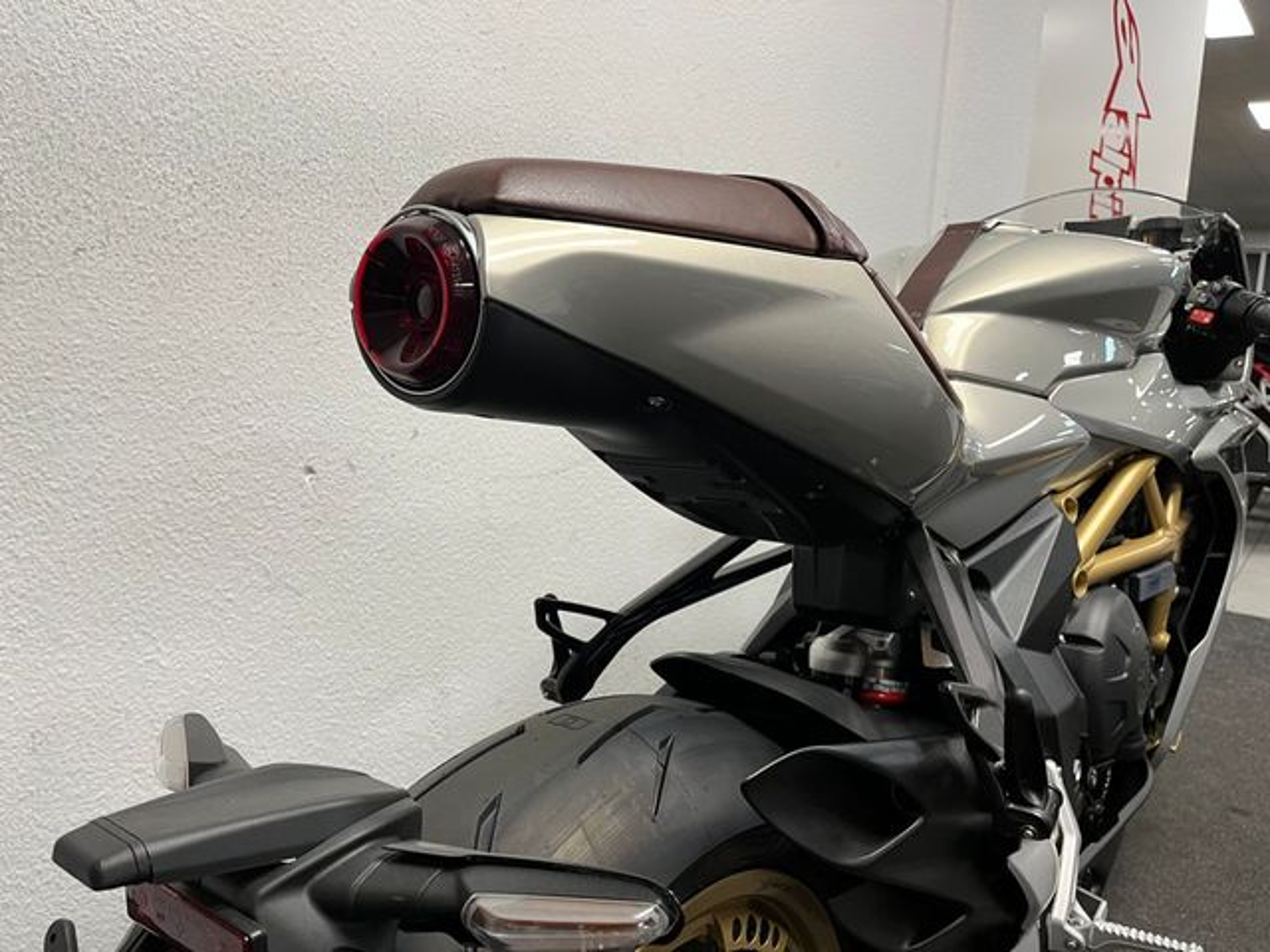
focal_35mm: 26
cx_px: 635
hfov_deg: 67.3
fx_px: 954
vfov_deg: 53.1
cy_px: 476
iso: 80
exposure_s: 1/50
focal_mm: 5.1
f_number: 1.6
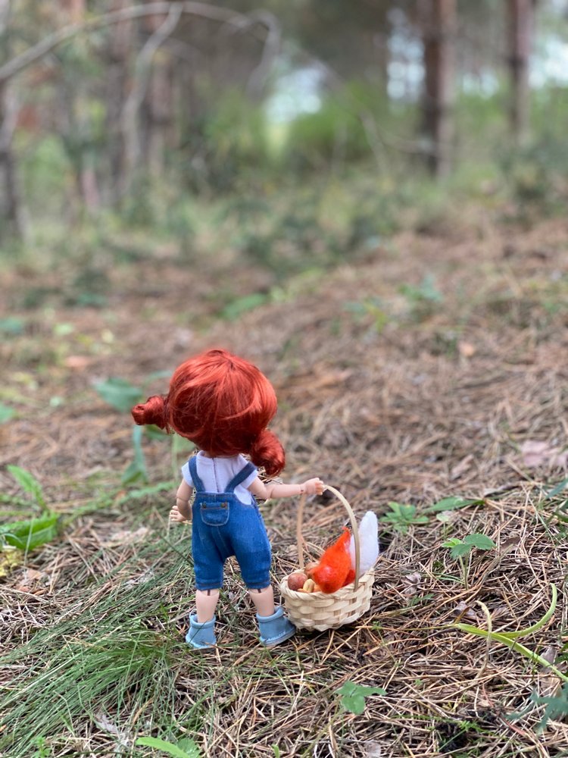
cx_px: 284
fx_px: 1138
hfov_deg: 28.0
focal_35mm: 52
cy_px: 379
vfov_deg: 36.8
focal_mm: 6
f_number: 2
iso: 250
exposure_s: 1/122
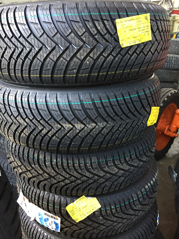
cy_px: 120
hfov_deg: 48.2
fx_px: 200
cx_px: 90
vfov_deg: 61.7
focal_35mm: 29
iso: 200
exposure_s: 1/33
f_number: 2.2
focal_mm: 4.15
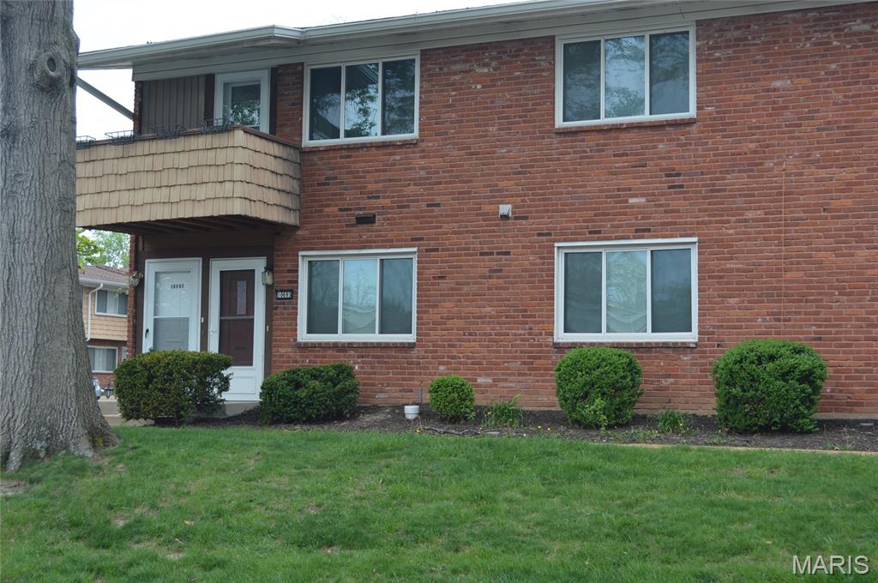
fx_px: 1242
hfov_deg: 38.9
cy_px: 292
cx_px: 439
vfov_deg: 26.4
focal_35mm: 51
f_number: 5.6
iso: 160
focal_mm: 34
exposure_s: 1/125
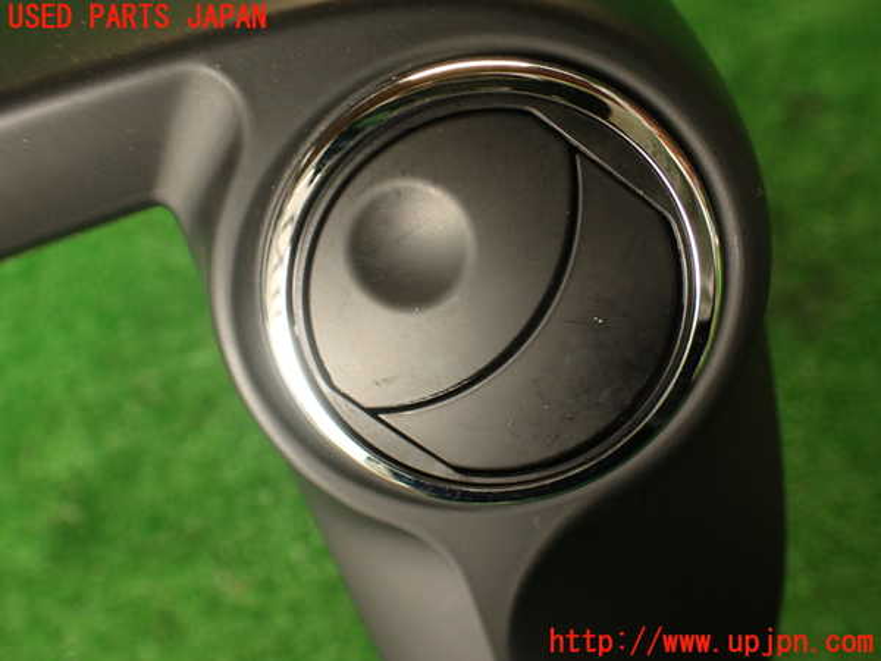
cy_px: 330
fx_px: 764
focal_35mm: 30
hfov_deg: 60.0
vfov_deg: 46.8
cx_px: 440
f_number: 2.3
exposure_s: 1/60
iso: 200
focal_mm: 5.4
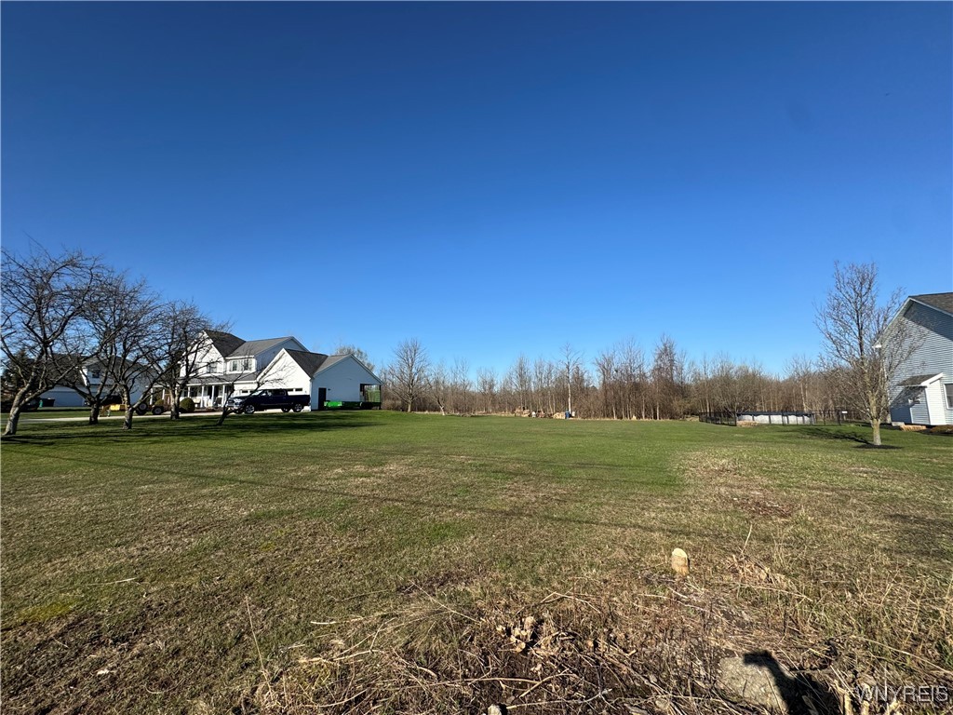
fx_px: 385
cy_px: 358
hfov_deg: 102.1
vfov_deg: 85.7
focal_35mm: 14
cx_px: 476
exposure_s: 1/1976
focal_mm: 2.22
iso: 50
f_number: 2.2
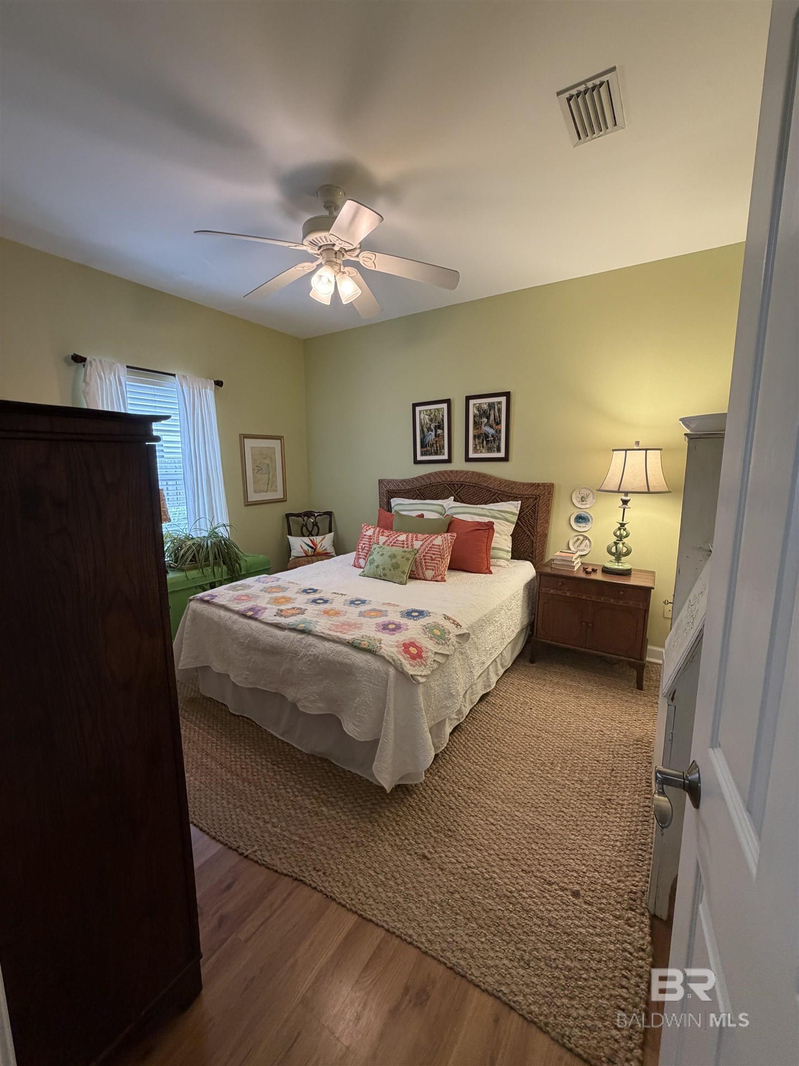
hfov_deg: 85.7
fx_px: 431
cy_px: 533
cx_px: 400
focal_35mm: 14
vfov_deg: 102.1
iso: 250
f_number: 2.2
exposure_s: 1/60
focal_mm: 2.22
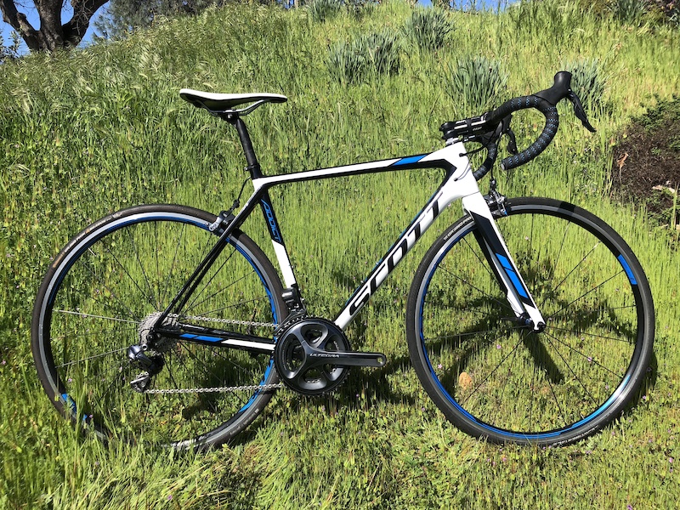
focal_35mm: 28
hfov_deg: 63.4
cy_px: 255
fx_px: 550
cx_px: 340
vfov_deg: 49.7
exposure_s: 1/1333
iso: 20
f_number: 1.8
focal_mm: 3.99
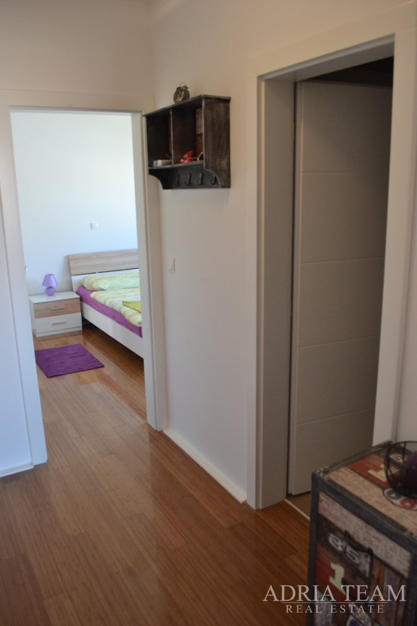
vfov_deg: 67.4
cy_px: 313
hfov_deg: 47.9
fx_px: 469
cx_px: 208
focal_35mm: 27
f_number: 5
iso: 800
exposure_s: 1/100
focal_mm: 18
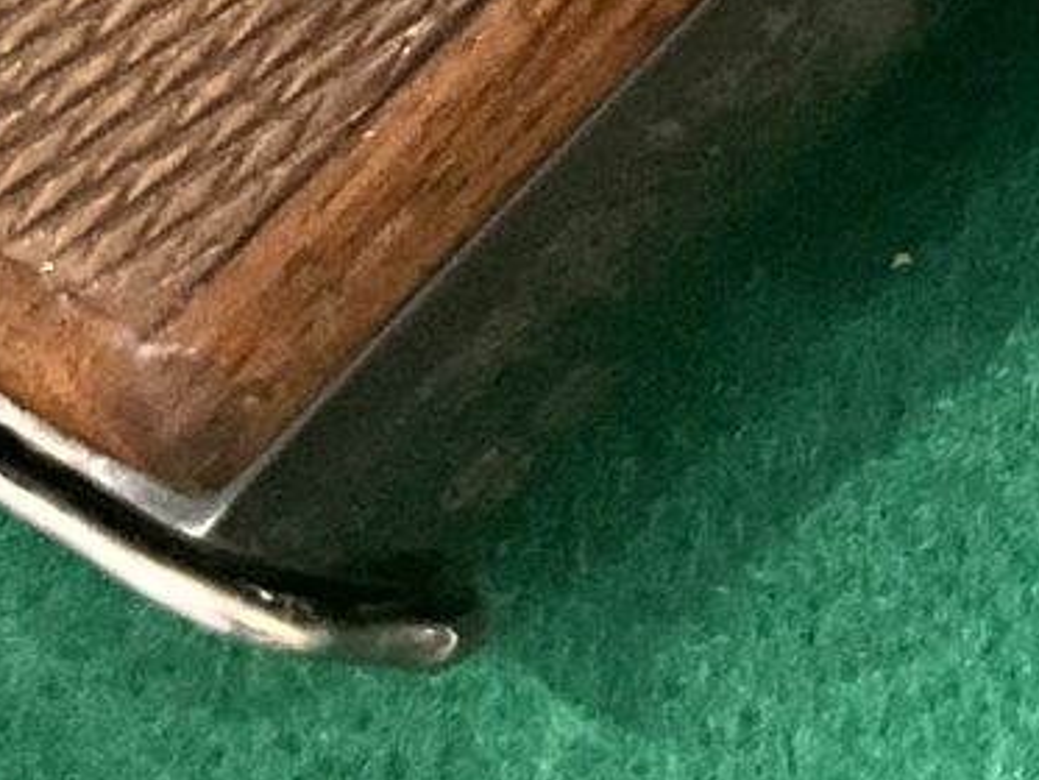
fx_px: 5975
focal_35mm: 199
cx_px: 2287
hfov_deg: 9.1
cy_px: -836
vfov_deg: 7.2
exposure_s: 1/30
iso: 320
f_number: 1.8
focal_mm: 3
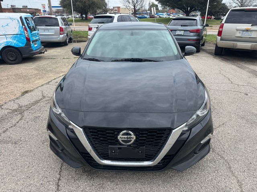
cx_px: 128
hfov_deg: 71.6
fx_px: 178
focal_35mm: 24
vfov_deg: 56.8
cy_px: 96
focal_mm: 6.76
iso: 80
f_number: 1.78
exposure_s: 1/1339
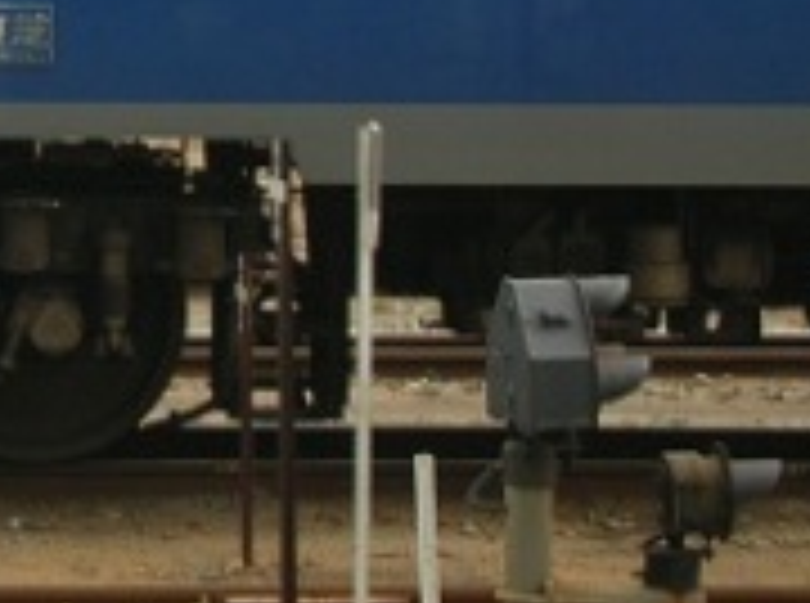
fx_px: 5064
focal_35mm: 217
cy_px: -212
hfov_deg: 9.0
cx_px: -266
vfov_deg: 6.7
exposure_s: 1/12.5
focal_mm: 13
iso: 50
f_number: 4.1
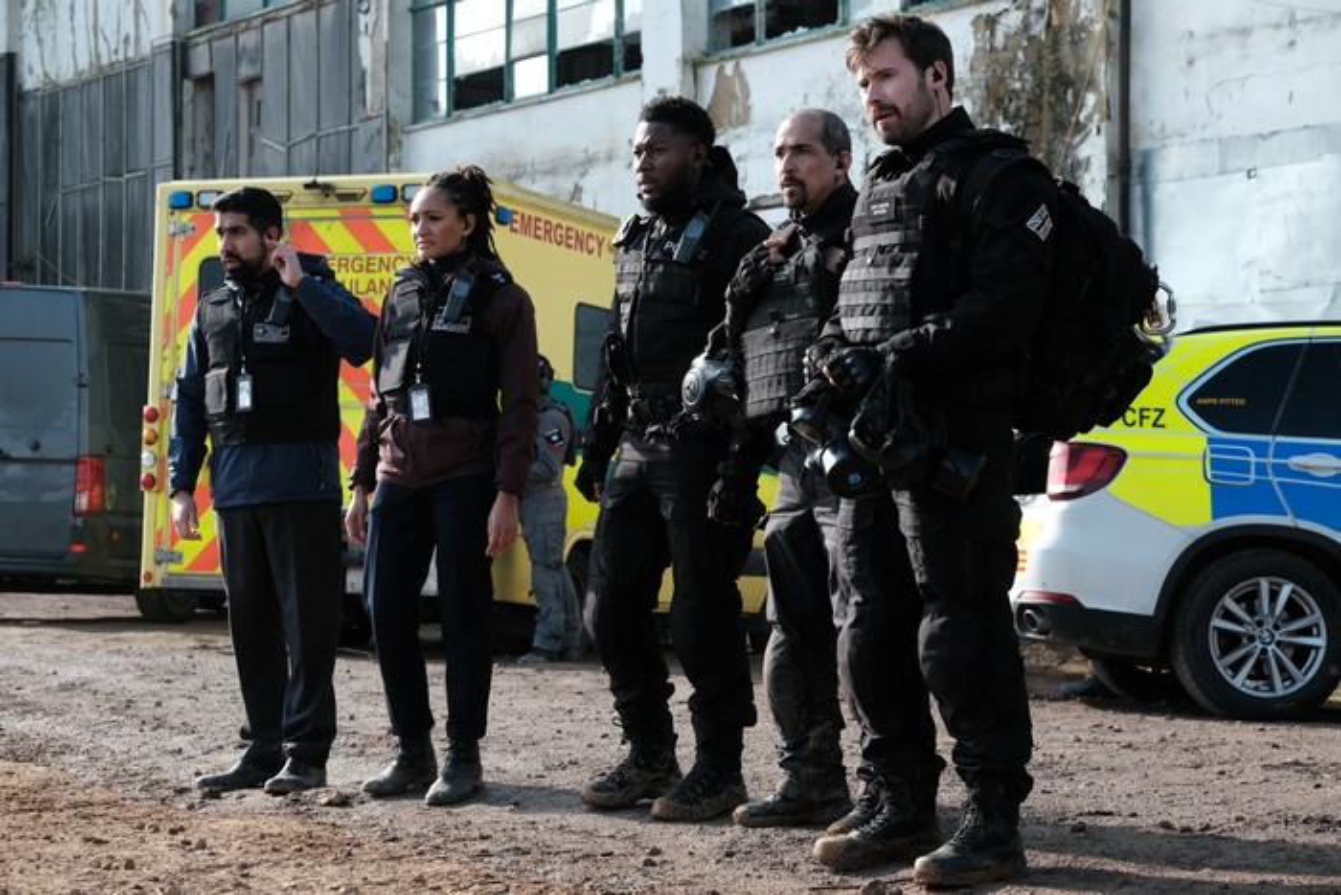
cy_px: 448
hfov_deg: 27.0
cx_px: 670
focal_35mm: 75
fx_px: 2794
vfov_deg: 18.2
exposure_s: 1/1000
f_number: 6.4
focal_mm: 50
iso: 1000
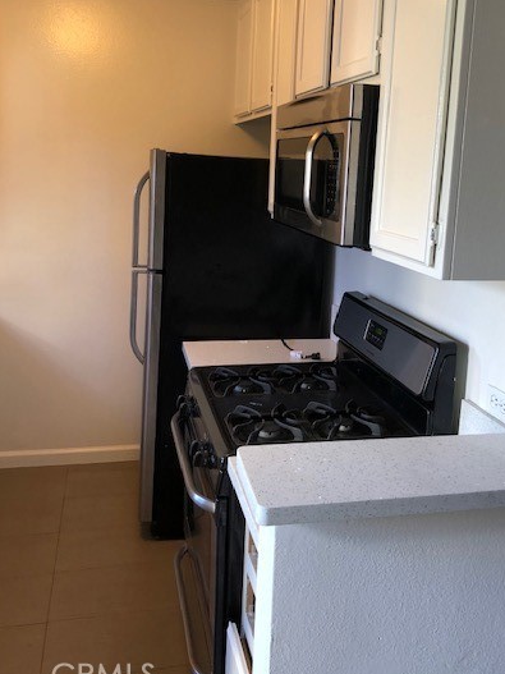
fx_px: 662
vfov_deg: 53.7
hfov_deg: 41.7
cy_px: 284
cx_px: 285
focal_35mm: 34
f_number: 1.8
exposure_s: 1/24
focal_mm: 4
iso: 40
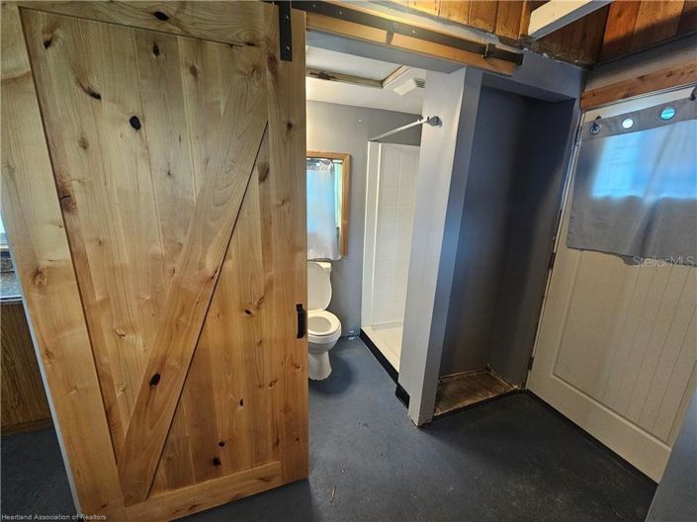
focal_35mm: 13
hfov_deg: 106.2
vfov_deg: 89.9
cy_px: 261
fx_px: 262
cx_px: 348
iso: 400
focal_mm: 2.2
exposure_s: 1/30
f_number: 2.2
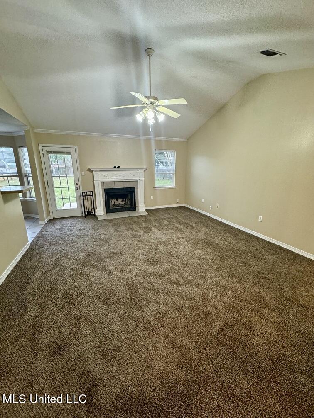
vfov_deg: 102.1
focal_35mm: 14
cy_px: 209
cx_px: 157
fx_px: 169
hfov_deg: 85.7
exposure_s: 1/60
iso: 400
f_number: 2.2
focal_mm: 2.22
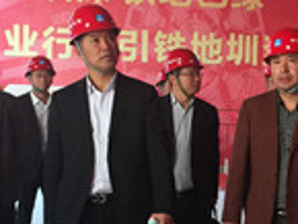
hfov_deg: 22.7
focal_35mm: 84
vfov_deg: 17.6
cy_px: 143
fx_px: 724
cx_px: 265
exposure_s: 1/33
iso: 64
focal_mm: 4.15
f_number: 2.2
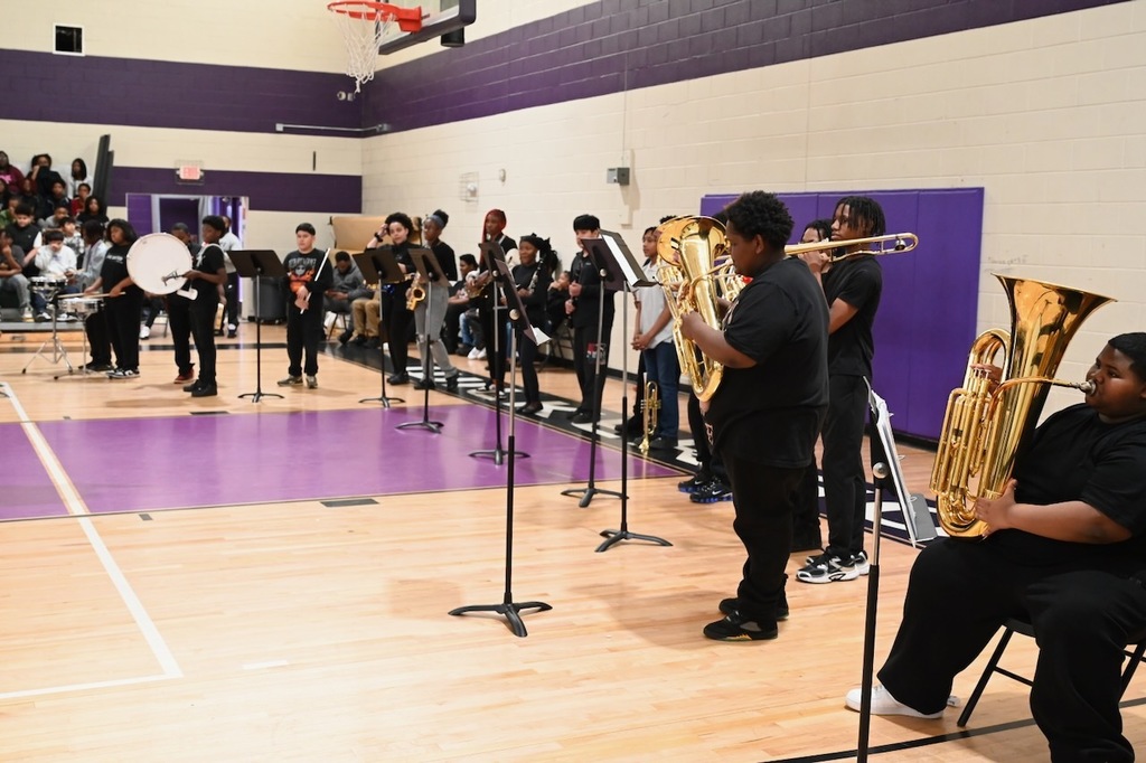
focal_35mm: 41
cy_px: 382
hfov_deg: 47.4
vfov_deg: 32.6
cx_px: 573
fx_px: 1305
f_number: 5
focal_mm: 41
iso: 5000
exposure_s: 1/200
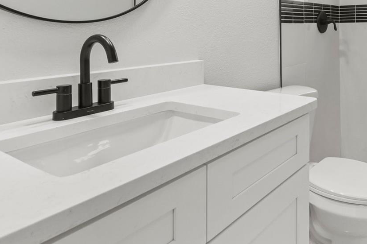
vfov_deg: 41.3
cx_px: 307
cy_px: 24
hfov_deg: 57.6
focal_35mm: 29
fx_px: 295
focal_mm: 10
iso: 400
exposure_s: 1/30
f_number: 7.1
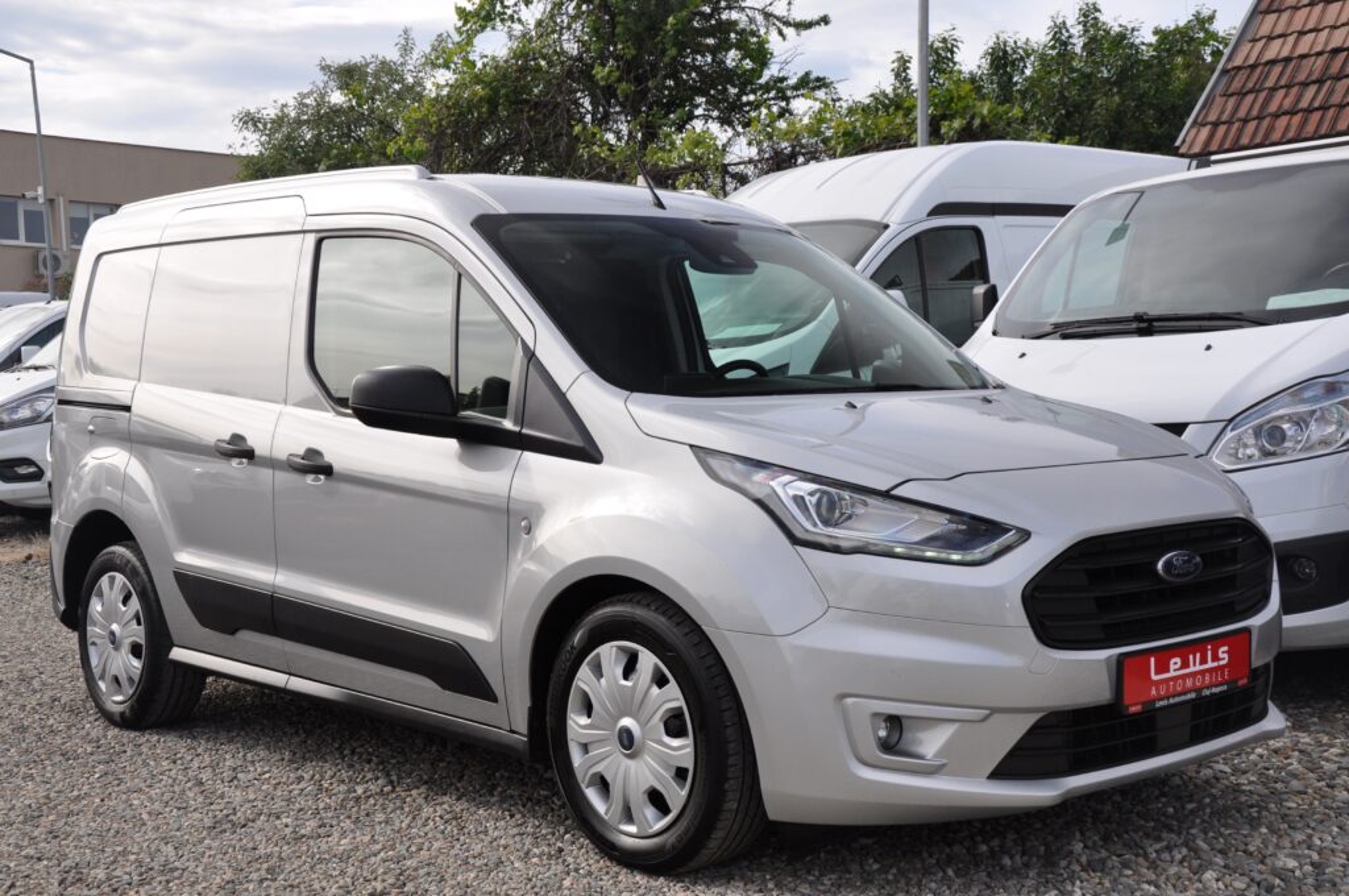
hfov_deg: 43.7
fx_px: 1684
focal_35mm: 45
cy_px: 448
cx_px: 674
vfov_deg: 29.8
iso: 500
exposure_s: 1/400
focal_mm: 30
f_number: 10
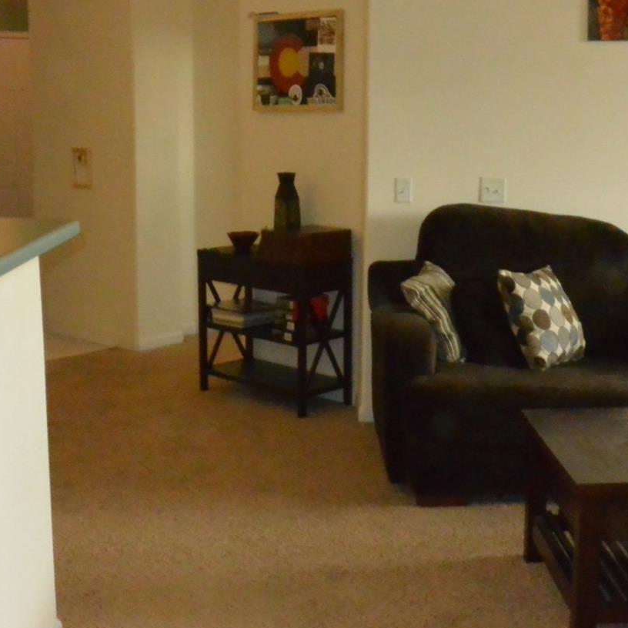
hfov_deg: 30.9
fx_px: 1129
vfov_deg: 31.1
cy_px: 274
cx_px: 410
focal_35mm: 55
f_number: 3.8
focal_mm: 12.5
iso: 3200
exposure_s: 1/25
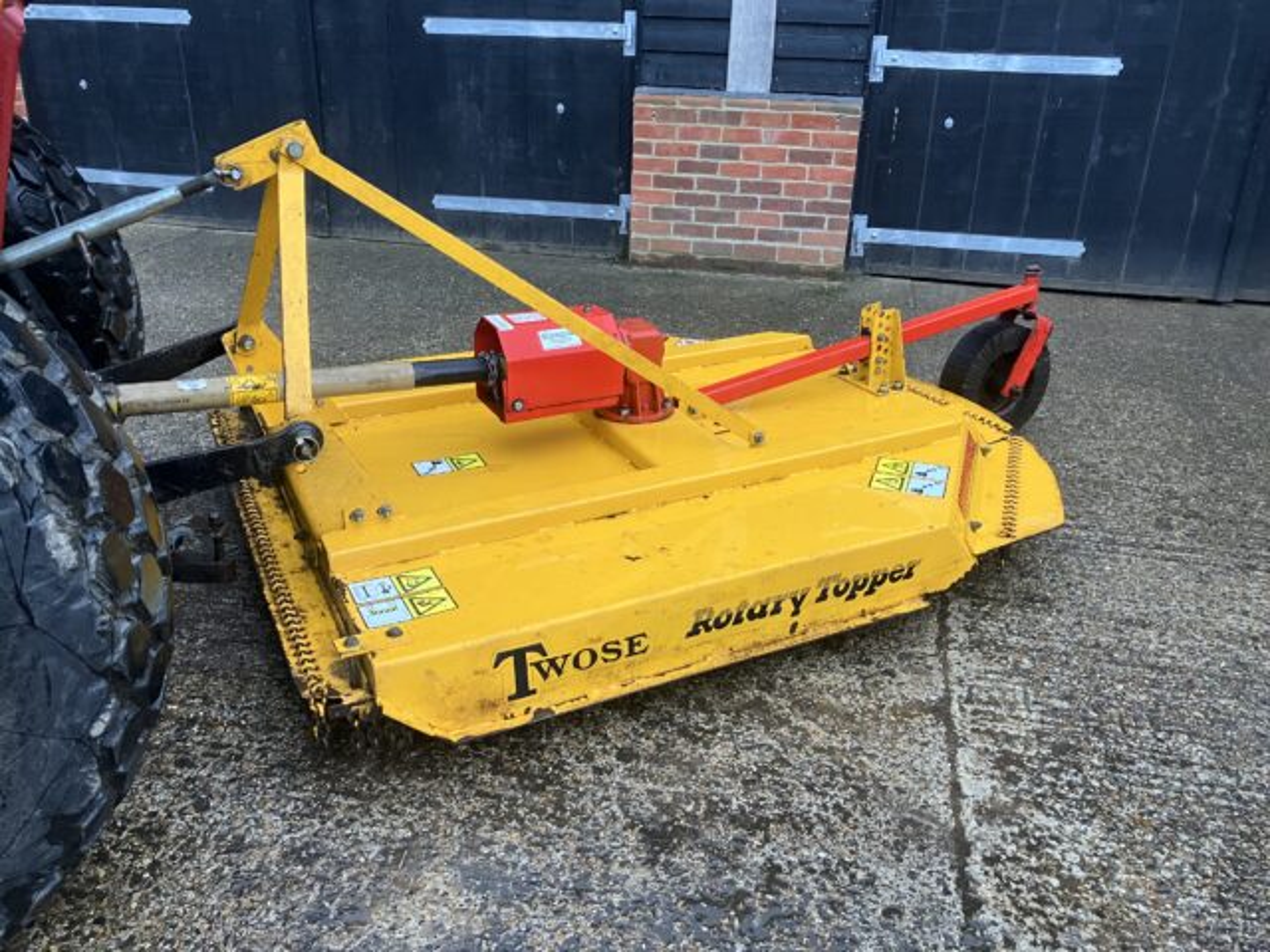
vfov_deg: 49.7
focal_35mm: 28
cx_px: 635
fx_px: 1027
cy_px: 476
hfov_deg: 63.4
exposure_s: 1/60
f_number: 1.8
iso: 125
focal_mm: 3.99
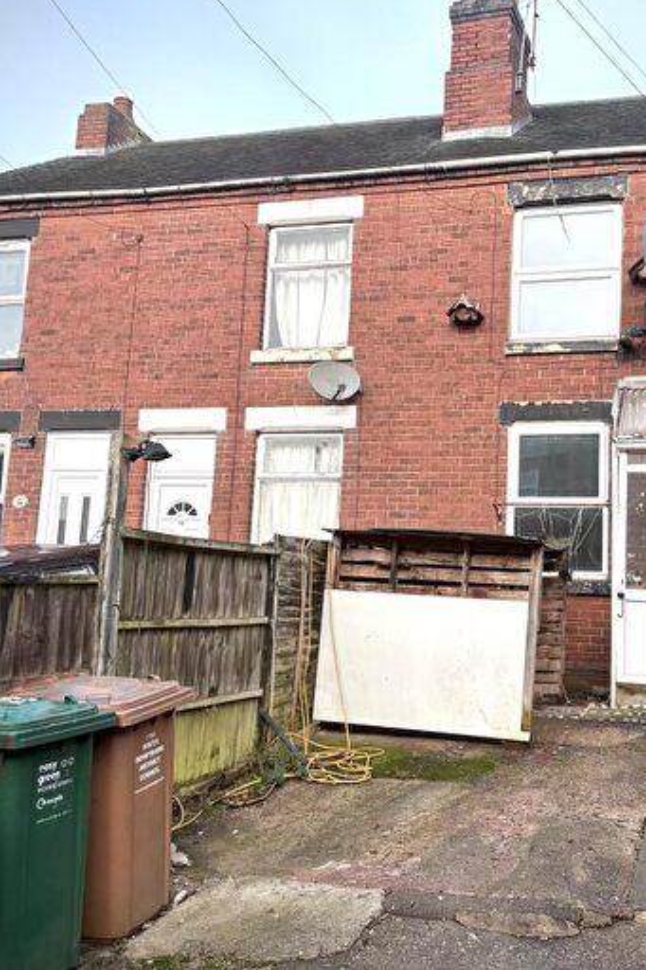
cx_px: 451
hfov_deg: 35.4
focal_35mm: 37
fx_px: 997
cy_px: 475
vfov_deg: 51.9
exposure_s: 1/773
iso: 50
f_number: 1.6
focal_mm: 5.96
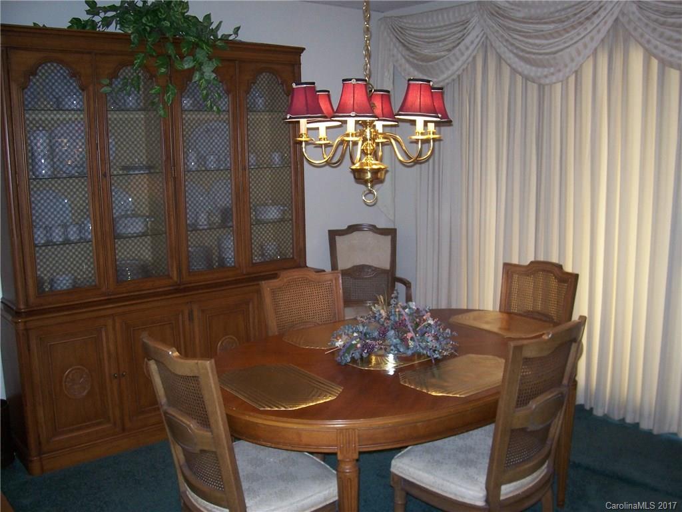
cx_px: 341
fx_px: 670
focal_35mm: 34
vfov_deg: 41.8
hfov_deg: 54.0
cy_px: 256
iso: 125
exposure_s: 1/60
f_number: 2.7
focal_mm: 5.6
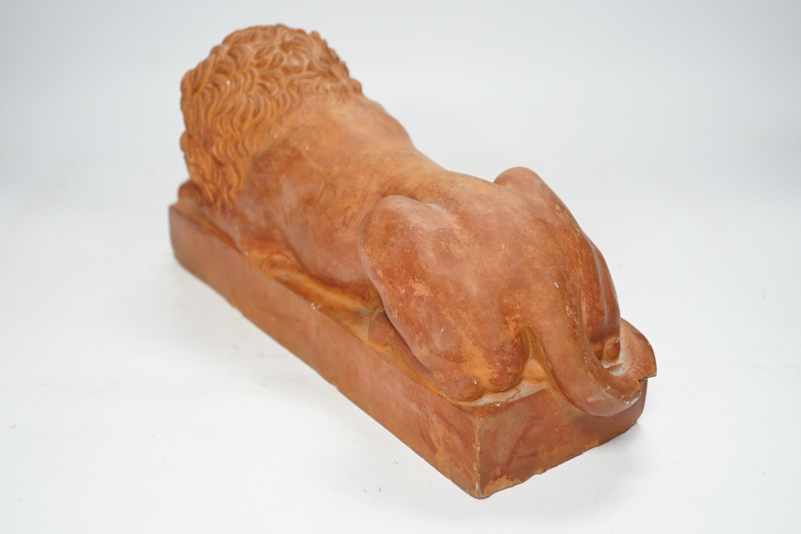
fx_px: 1001
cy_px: 267
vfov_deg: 29.9
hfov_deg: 43.6
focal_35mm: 45
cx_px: 400
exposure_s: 1/60
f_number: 3.5
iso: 500
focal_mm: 30
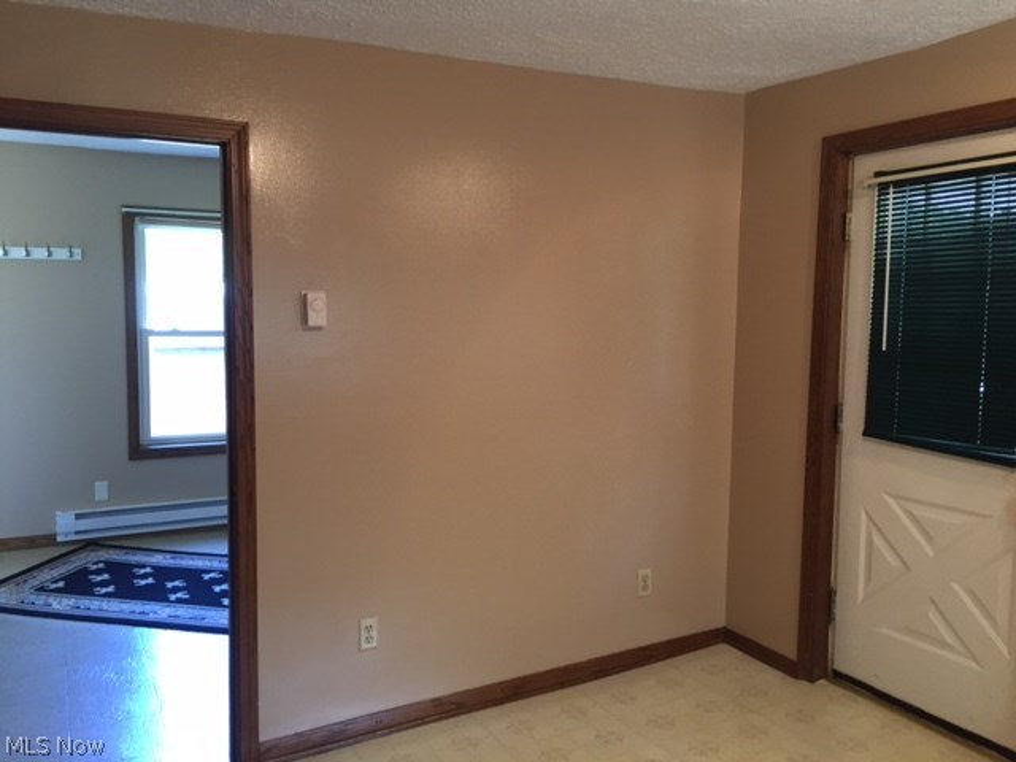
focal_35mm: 29
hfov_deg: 61.7
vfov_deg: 48.2
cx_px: 508
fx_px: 851
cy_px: 381
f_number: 2.2
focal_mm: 4.15
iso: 125
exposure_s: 1/30
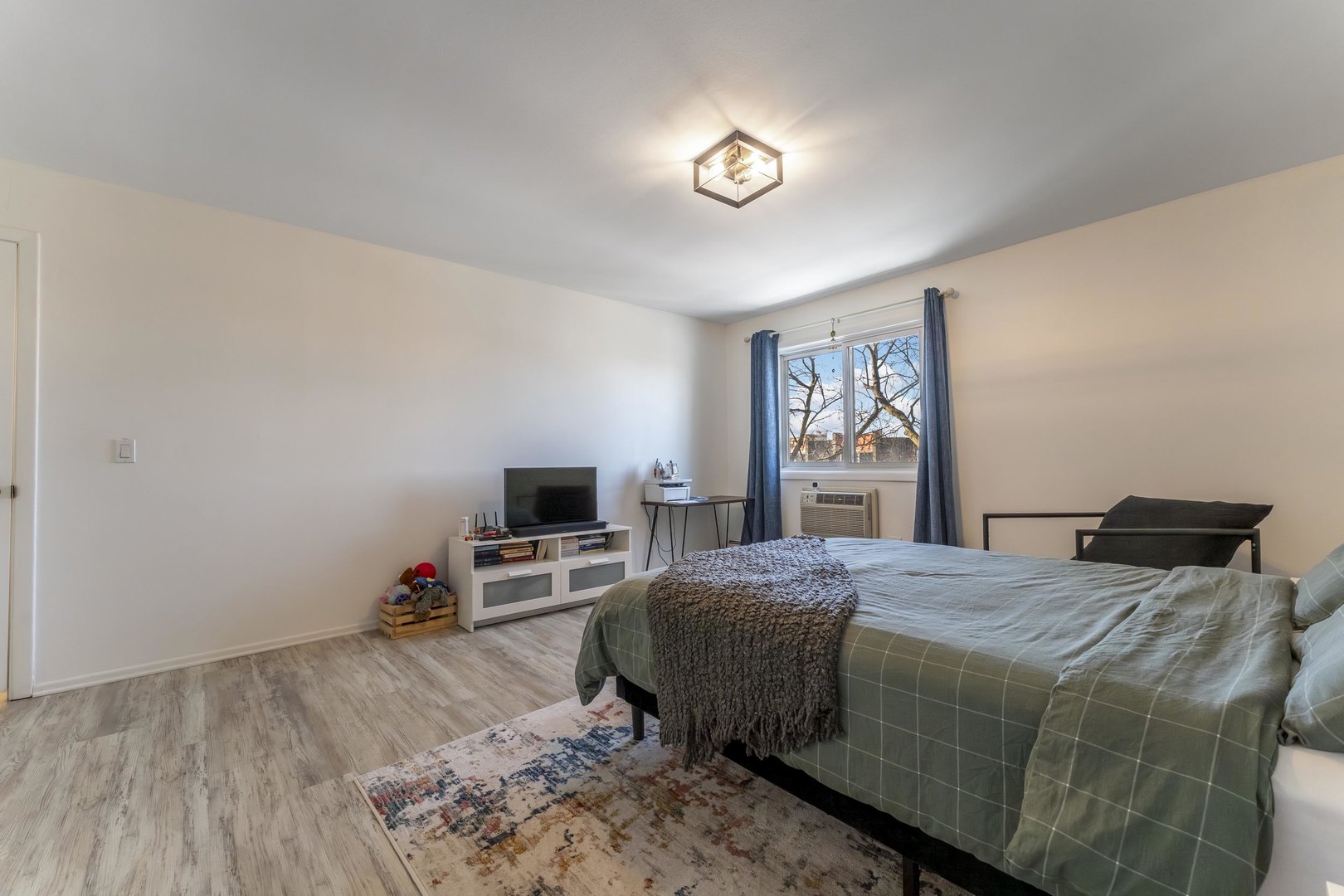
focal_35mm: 14
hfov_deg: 104.3
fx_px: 523
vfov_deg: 81.2
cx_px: 672
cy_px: 448
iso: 640
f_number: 7.1
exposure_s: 1/80
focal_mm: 14
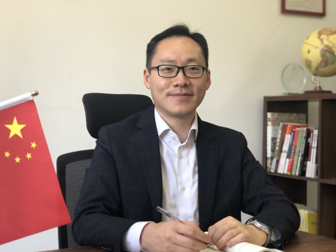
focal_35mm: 57
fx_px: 553
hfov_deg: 33.8
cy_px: 126
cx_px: 168
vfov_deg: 25.7
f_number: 2.8
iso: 160
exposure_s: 1/50
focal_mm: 6.6
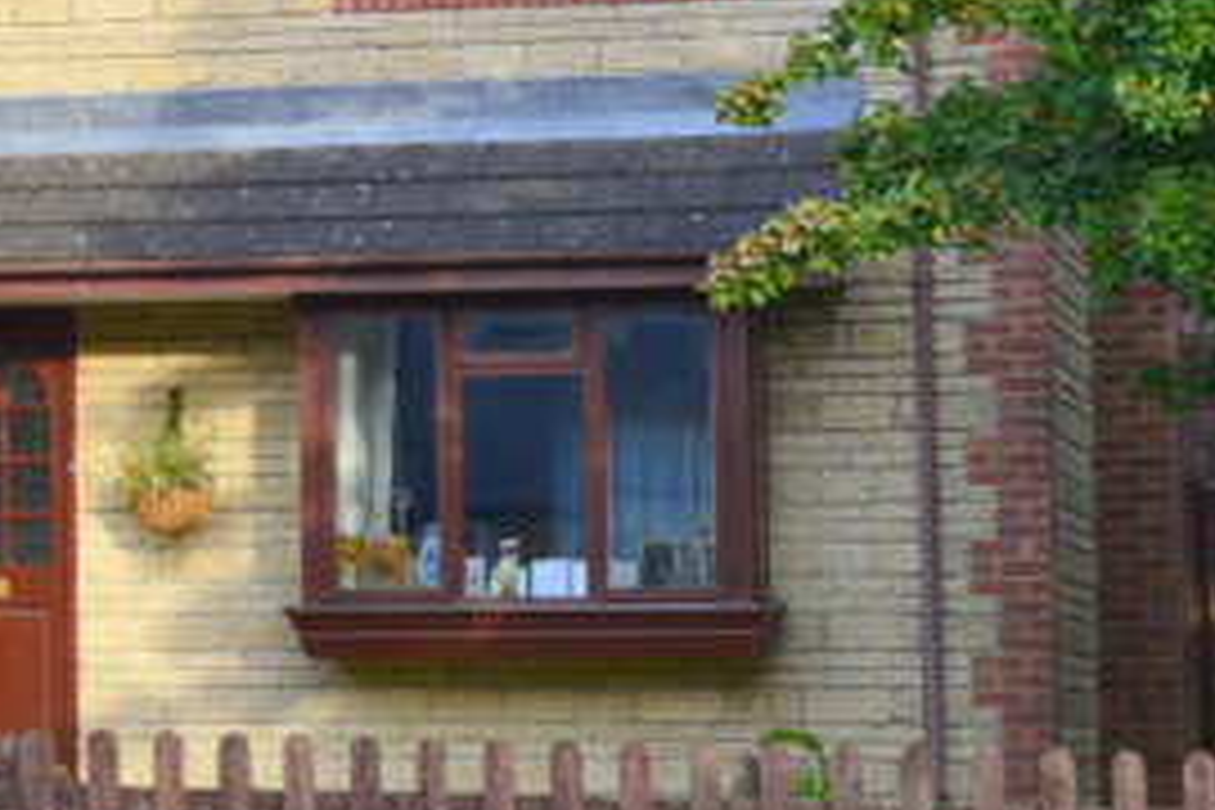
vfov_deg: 7.7
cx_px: -508
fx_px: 6007
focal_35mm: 178
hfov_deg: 11.2
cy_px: 94
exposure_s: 1/160
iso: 400
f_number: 10
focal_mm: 40
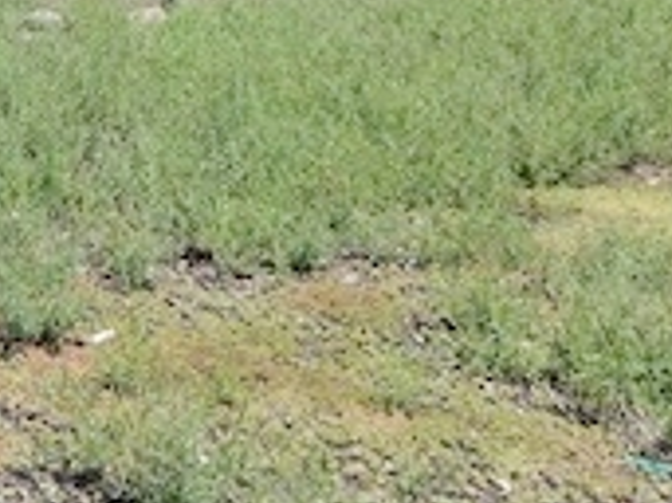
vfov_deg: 15.9
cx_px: -259
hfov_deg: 20.3
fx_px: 1668
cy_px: -228
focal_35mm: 86
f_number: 3
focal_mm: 4
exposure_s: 1/1500
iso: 125
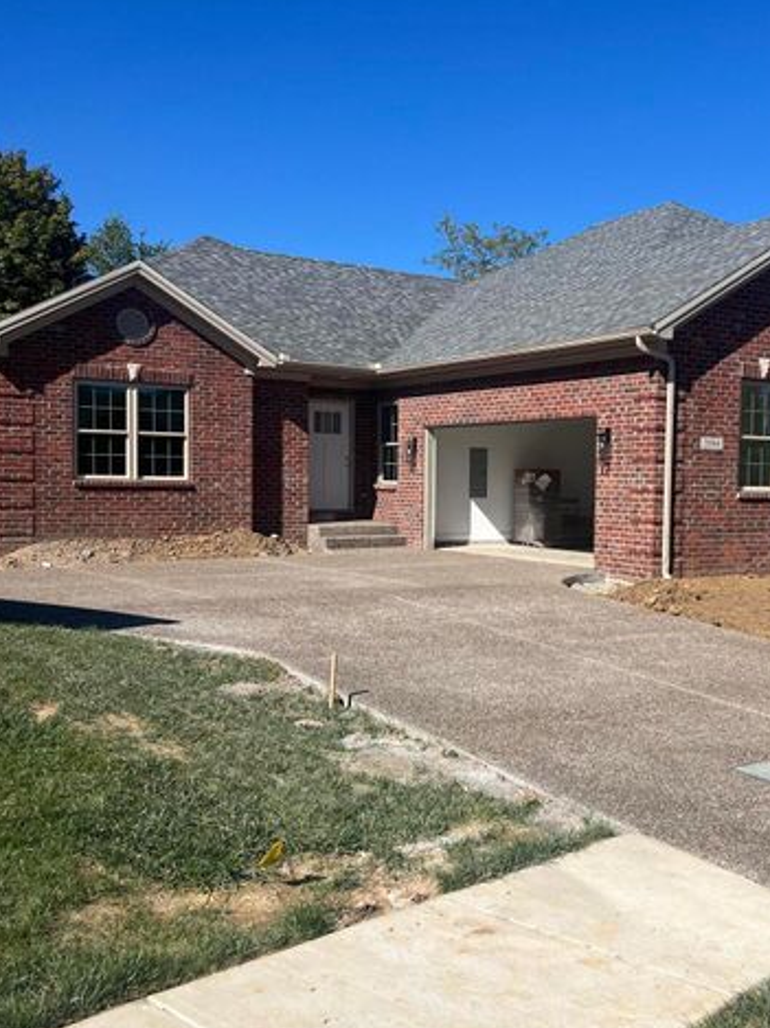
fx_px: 1099
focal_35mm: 37
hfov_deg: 38.0
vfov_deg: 50.2
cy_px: 532
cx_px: 535
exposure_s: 1/5882
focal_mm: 5.7
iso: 50
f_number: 1.5
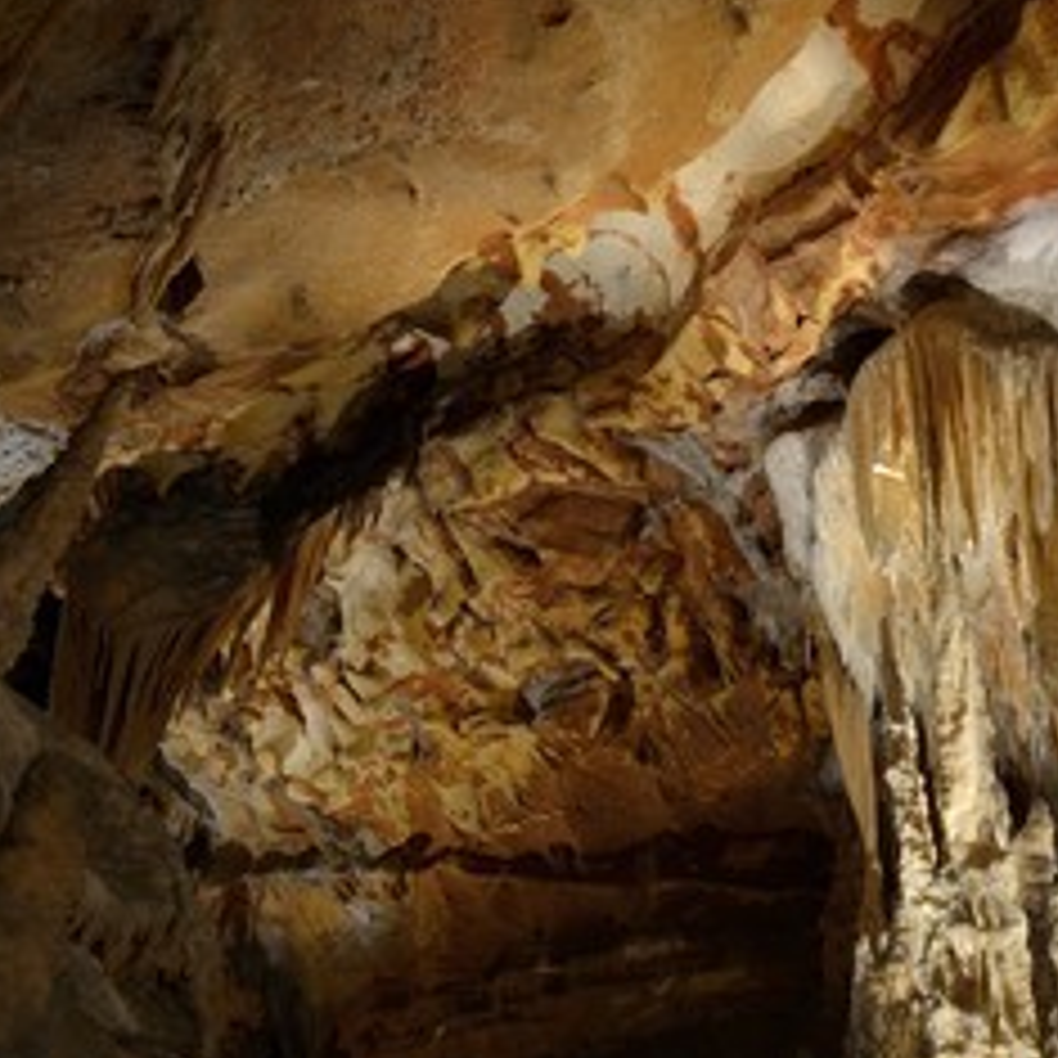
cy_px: 527
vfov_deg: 38.3
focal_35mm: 44
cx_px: 923
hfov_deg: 36.3
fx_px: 1521
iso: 1600
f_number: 4
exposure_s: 1/25
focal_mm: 29
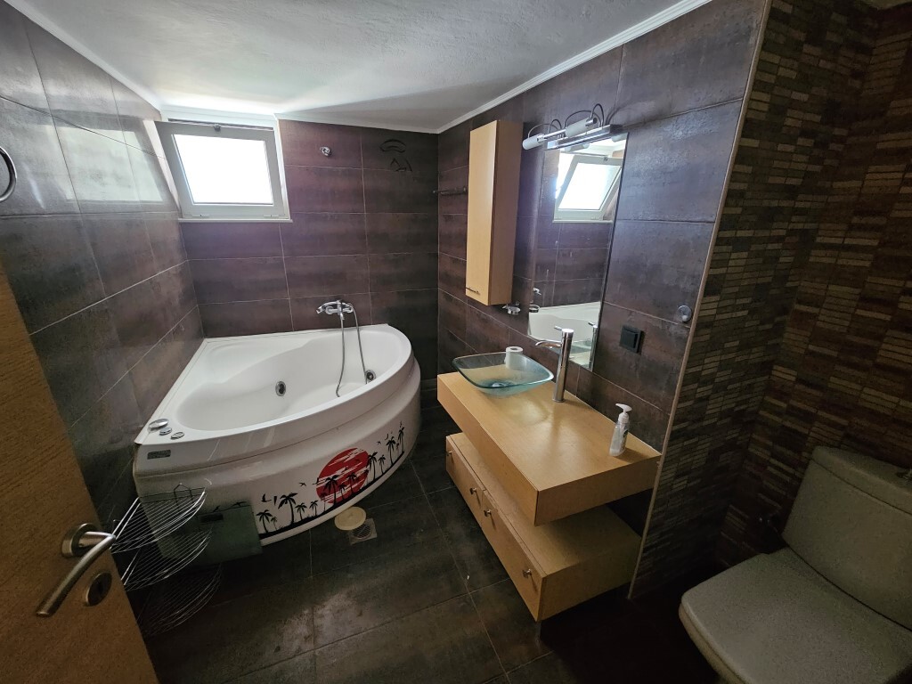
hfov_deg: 106.2
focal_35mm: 13
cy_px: 342
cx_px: 456
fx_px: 343
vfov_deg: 89.9
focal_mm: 2.2
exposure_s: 1/25
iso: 1250
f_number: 2.2
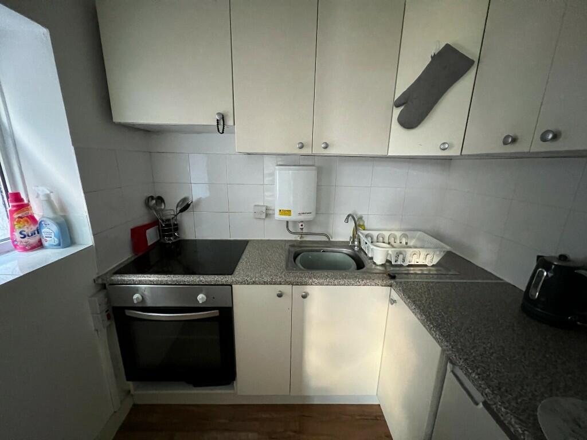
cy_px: 220
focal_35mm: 13
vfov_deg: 89.9
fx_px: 220
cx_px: 294
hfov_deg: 106.2
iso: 1000
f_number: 1.8
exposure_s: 1/42
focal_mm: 1.57
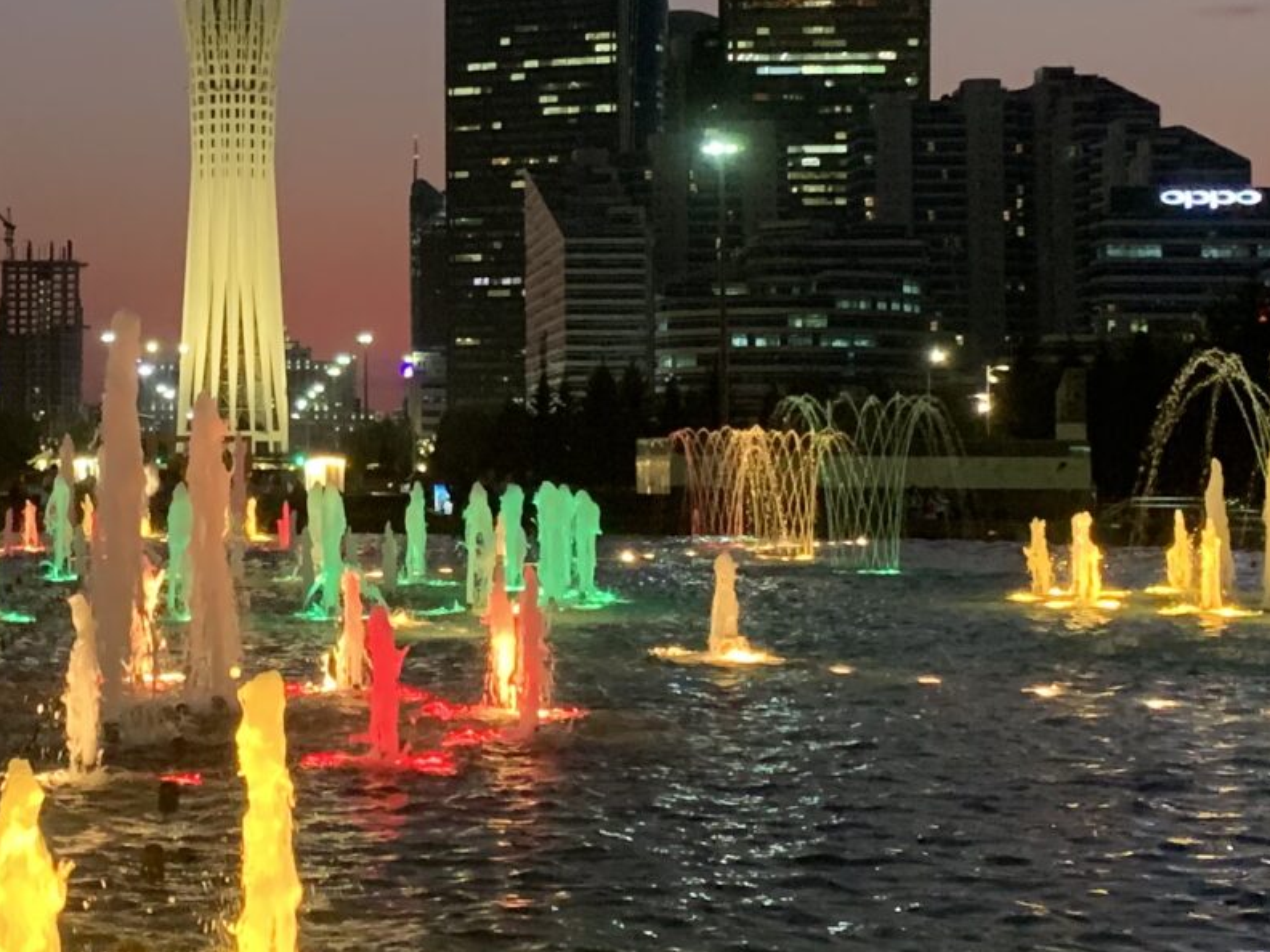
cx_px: 173
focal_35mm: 84
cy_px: 272
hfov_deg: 22.8
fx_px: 3082
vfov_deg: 17.5
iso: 400
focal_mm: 4.25
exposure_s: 1/33
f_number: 1.8
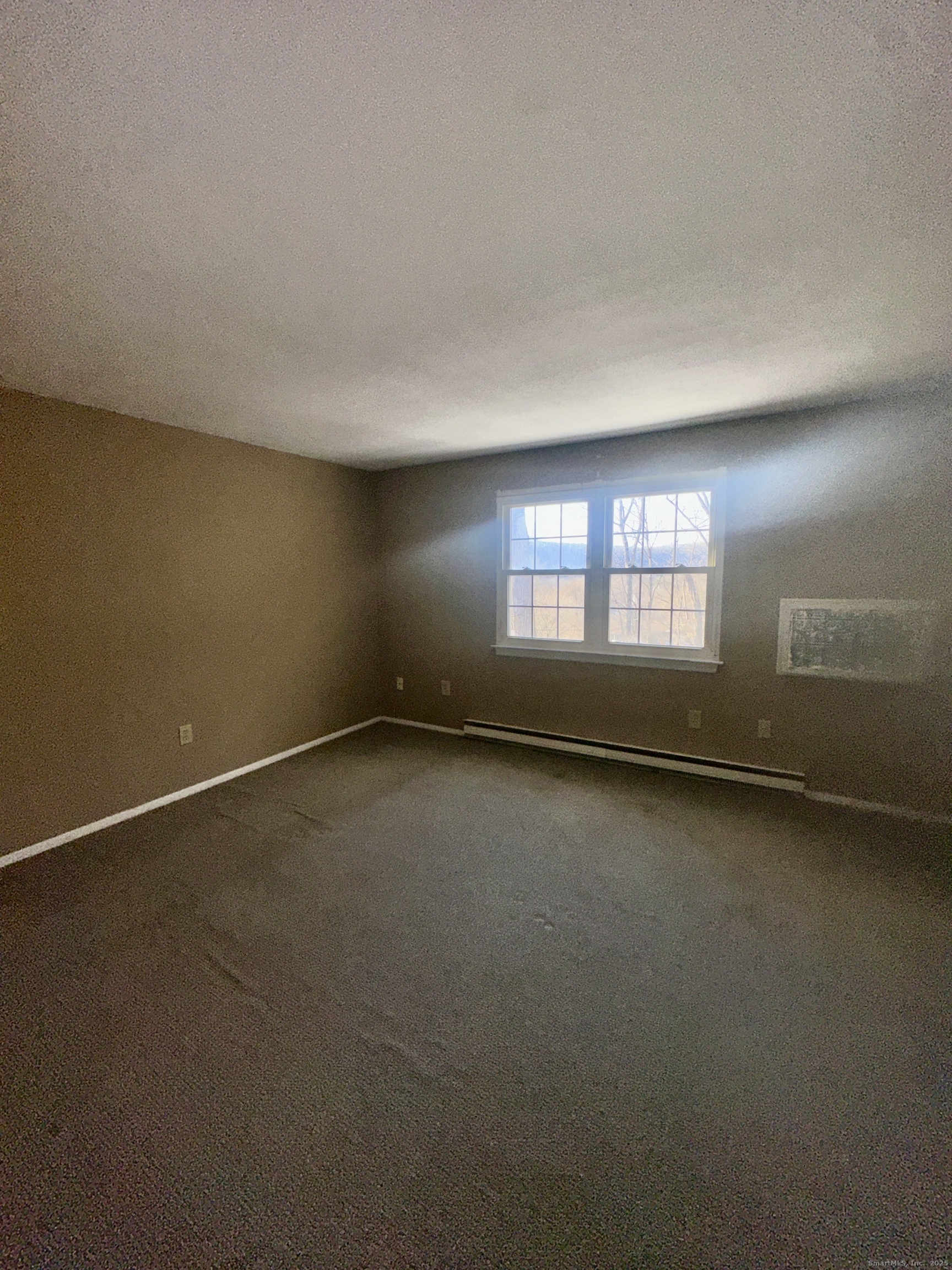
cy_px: 635
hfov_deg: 85.7
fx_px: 513
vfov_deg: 102.1
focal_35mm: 14
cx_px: 476
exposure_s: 1/140
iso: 32
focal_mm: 2.22
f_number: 2.2
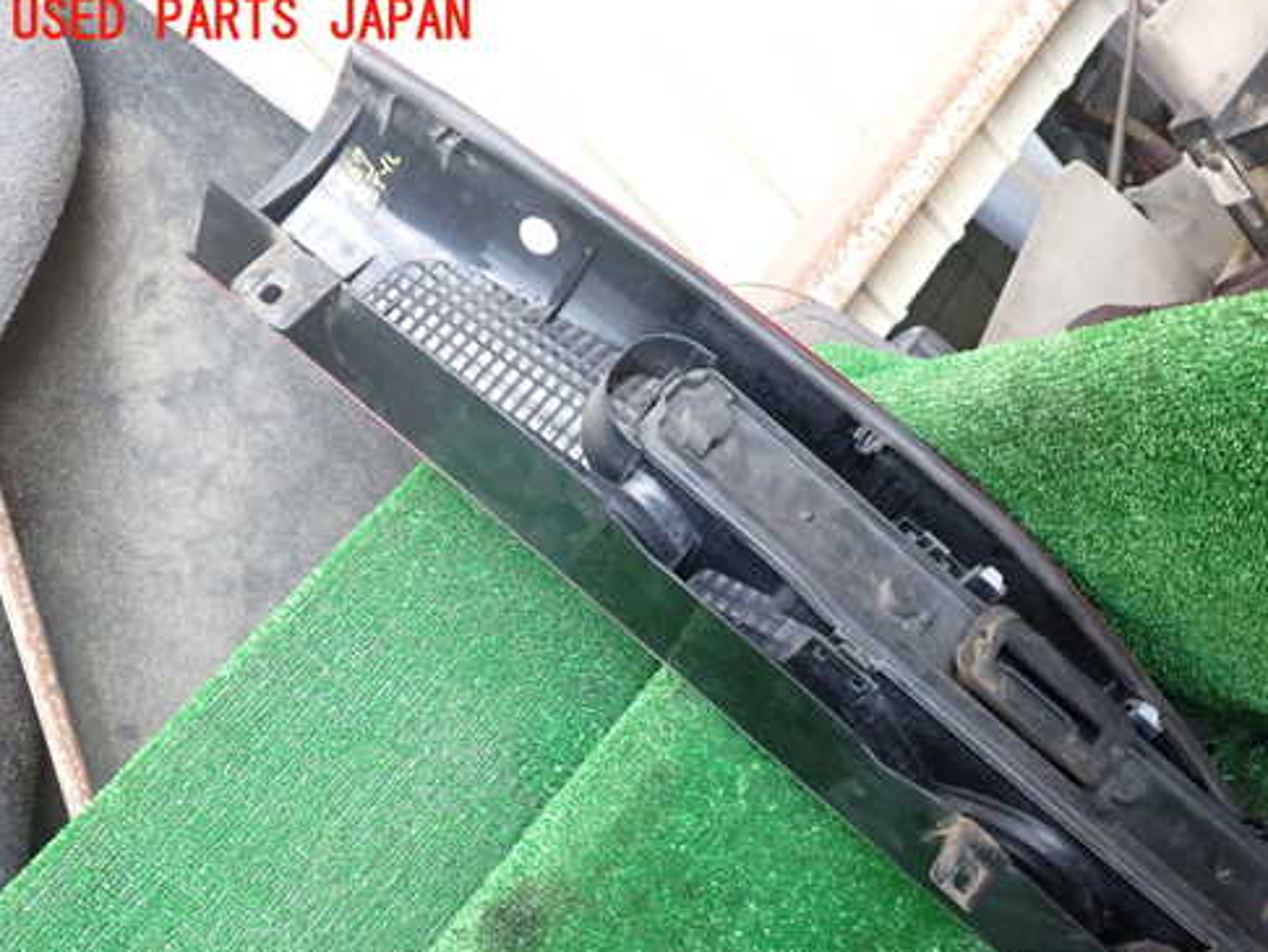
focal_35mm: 37
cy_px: 576
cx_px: 780
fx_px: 1356
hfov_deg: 49.7
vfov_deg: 38.5
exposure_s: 1/30
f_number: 2.3
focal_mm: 5.4
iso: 400
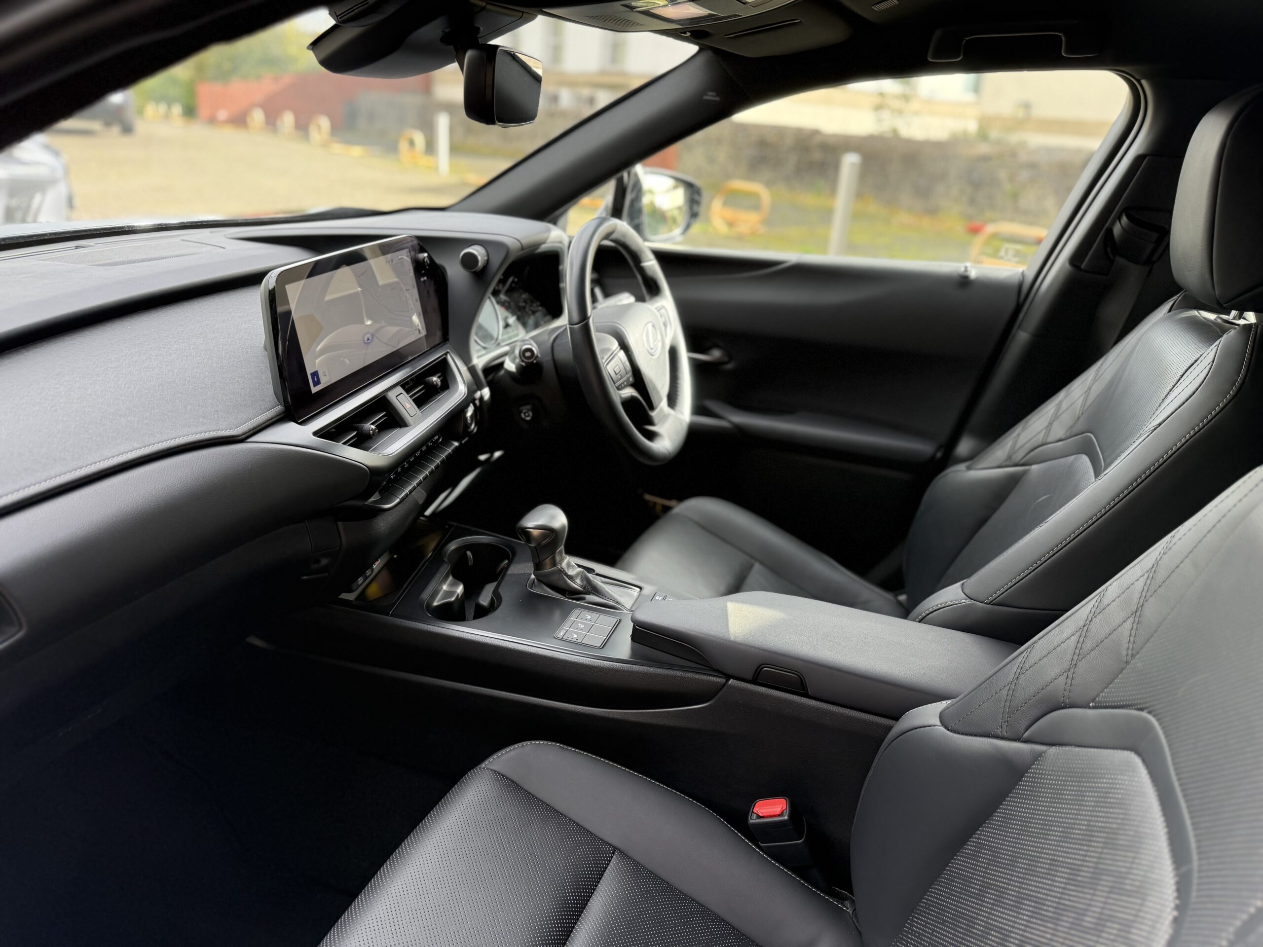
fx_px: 876
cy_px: 474
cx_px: 632
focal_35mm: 24
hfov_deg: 71.6
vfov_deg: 56.8
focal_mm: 6.76
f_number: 1.78
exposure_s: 1/239
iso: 125
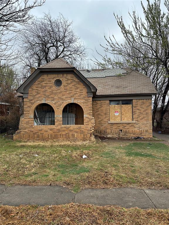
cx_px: 84
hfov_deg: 56.8
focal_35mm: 24
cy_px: 112
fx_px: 156
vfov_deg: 71.6
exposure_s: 1/3472
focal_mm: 6.86
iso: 80
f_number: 1.78
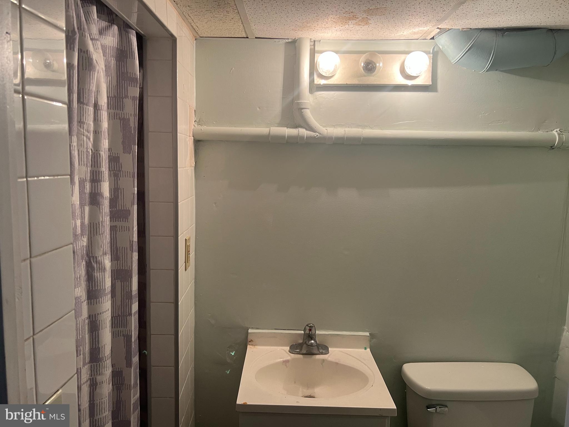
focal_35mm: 26
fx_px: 427
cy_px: 214
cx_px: 284
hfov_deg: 67.3
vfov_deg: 53.1
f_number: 1.5
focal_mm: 5.7
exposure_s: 1/60
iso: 100
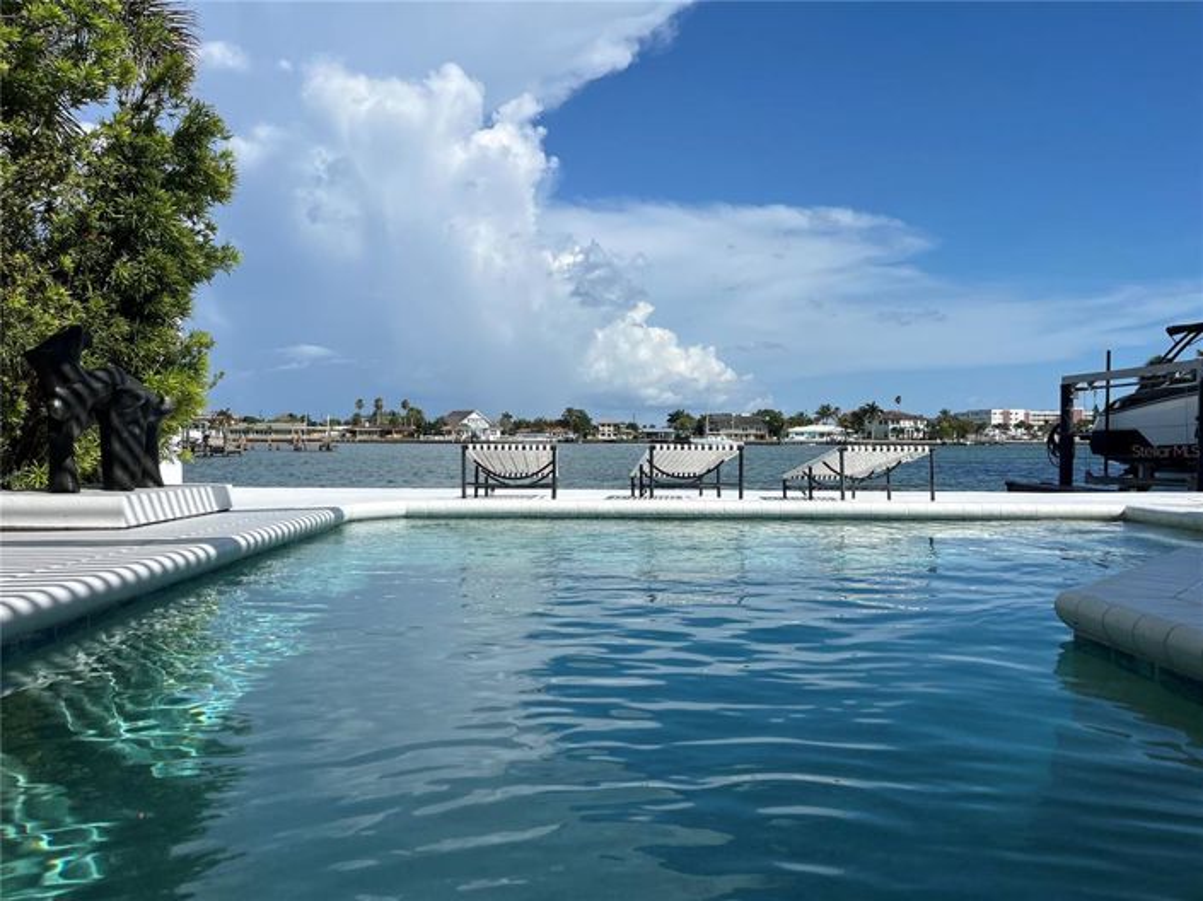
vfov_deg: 53.0
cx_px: 602
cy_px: 450
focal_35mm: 26
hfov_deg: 67.3
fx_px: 903
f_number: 1.6
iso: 50
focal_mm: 5.1
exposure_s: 1/6173
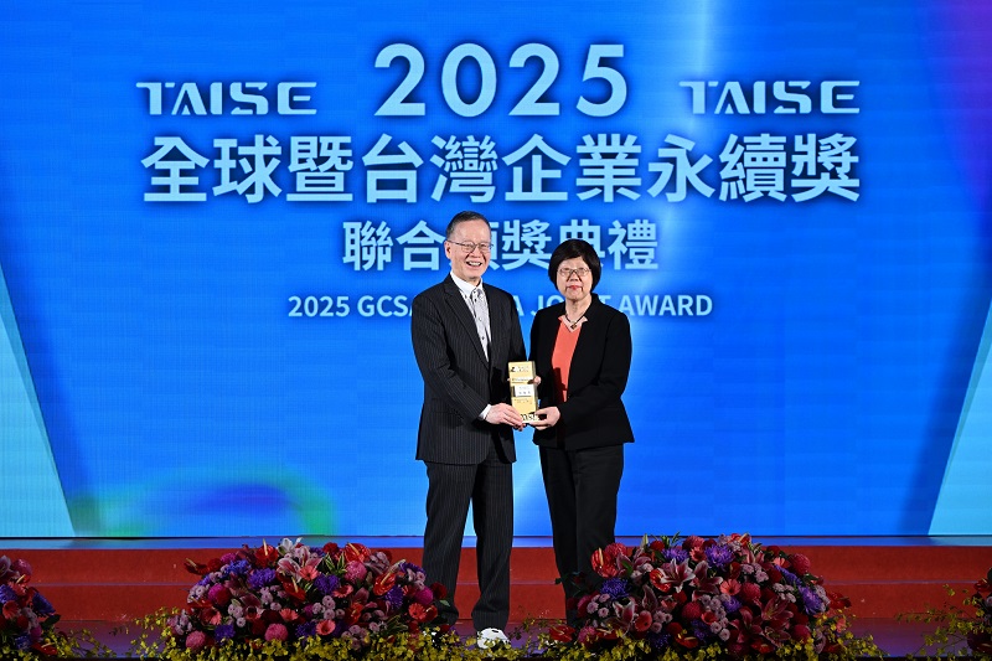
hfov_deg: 7.1
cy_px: 330
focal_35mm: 290
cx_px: 496
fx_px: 7989
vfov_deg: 4.7
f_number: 7.1
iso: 1250
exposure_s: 1/192
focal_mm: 290
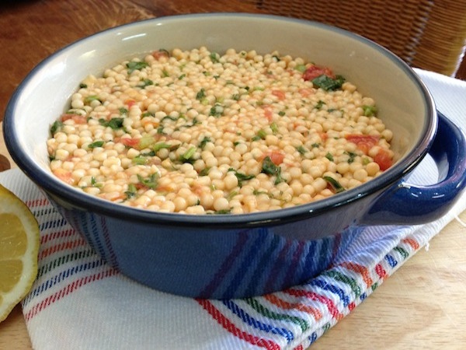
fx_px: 471
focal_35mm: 35
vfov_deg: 40.7
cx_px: 233
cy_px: 175
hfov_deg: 52.6
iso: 160
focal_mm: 4.28
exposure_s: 1/20
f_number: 2.4
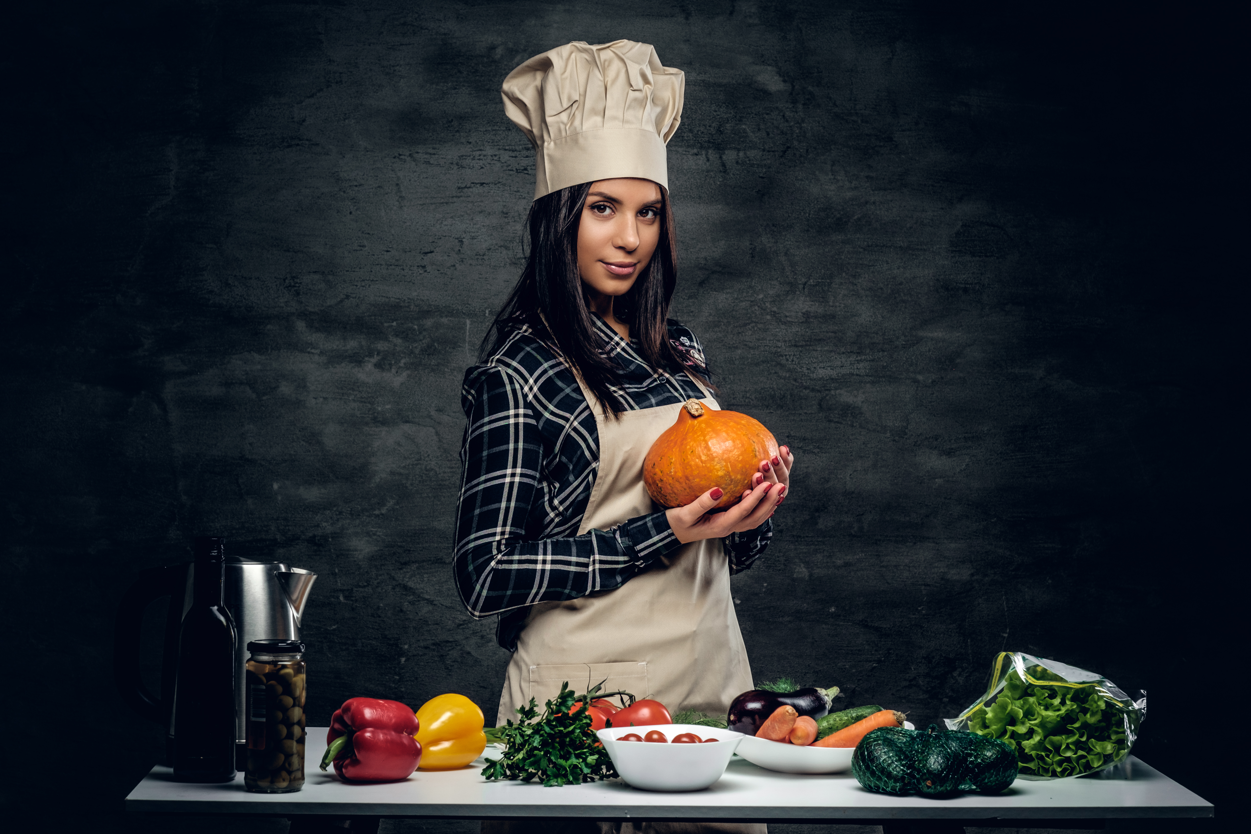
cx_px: 626
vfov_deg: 16.3
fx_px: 2919
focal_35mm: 84
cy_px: 417
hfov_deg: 24.2
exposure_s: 1/180
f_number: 9
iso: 200
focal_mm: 56
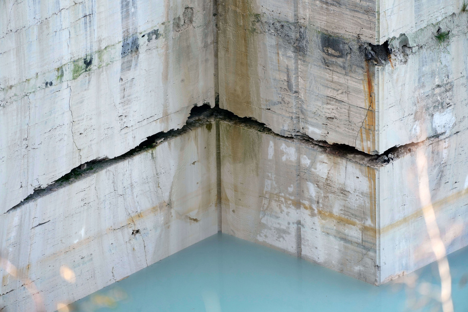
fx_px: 5200
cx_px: 234
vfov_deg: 3.4
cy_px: 156
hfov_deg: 5.2
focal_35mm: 400
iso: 400
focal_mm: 400
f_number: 5.6
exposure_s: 1/400
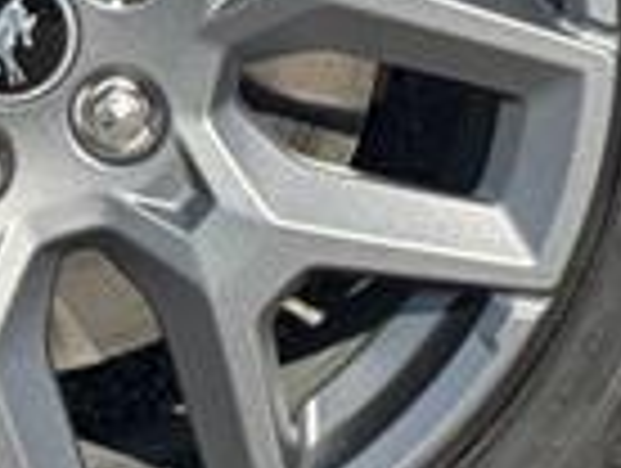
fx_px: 3990
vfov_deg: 6.7
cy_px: 81
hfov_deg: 8.9
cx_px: 171
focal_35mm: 222
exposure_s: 1/1984
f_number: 1.78
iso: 64
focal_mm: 6.76
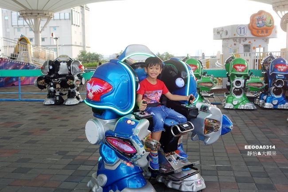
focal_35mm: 42
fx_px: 336
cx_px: 144
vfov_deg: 31.9
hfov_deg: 46.4
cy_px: 96
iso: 125
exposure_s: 1/60
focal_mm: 15.52
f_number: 2.8
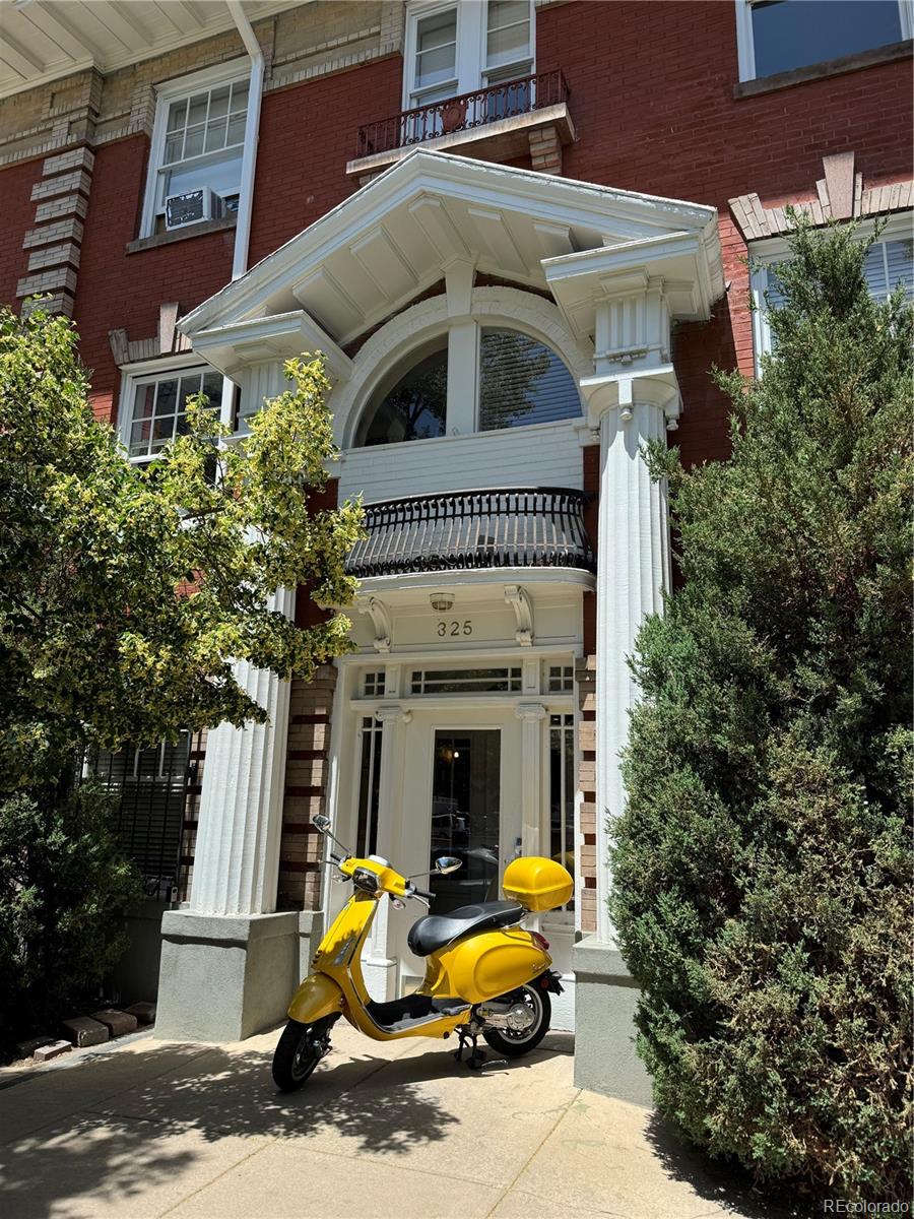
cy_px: 610
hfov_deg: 56.8
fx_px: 845
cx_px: 457
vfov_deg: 71.6
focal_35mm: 24
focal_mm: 6.76
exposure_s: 1/2710
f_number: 1.78
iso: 80
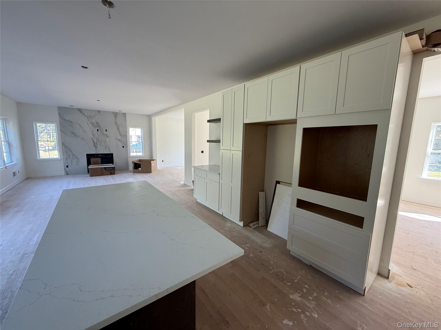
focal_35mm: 14
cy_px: 165
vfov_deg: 85.7
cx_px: 220
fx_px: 178
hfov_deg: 102.1
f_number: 2.2
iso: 125
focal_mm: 2.22
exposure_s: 1/99
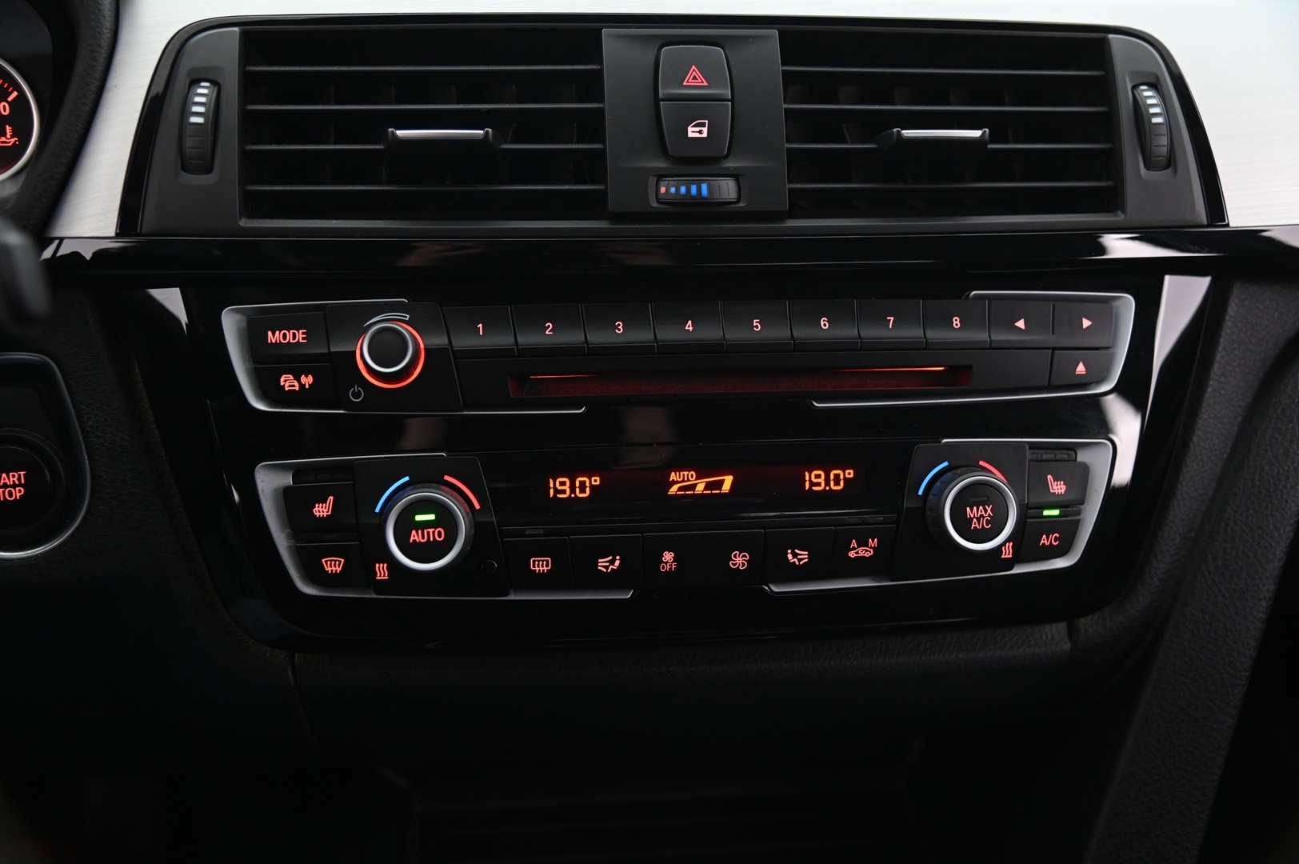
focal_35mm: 38
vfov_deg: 35.0
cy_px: 432
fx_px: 1370
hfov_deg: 50.7
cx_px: 650
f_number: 4
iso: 2000
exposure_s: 1/13
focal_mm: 38
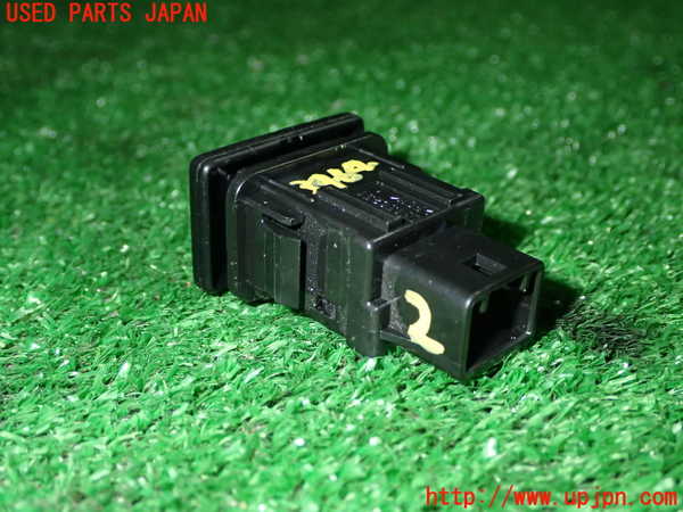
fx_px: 927
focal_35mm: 47
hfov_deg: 40.4
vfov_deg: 30.9
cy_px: 256
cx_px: 342
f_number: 9
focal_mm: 8.4
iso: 400
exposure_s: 1/50
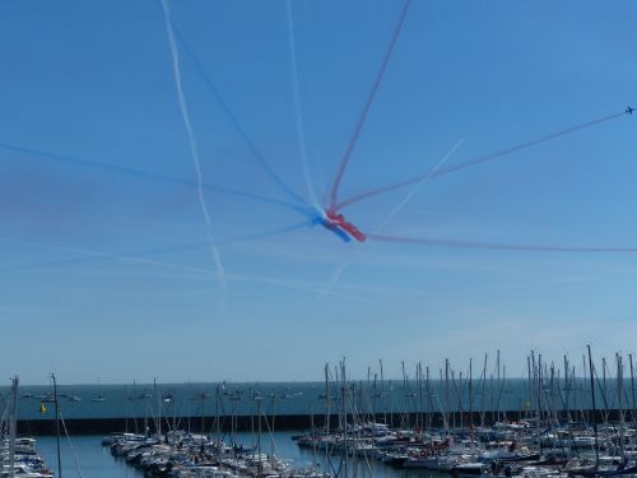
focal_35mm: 69
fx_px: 1270
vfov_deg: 21.3
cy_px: 239
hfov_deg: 28.2
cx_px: 318
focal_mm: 12.5
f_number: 5
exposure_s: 1/1300
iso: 100
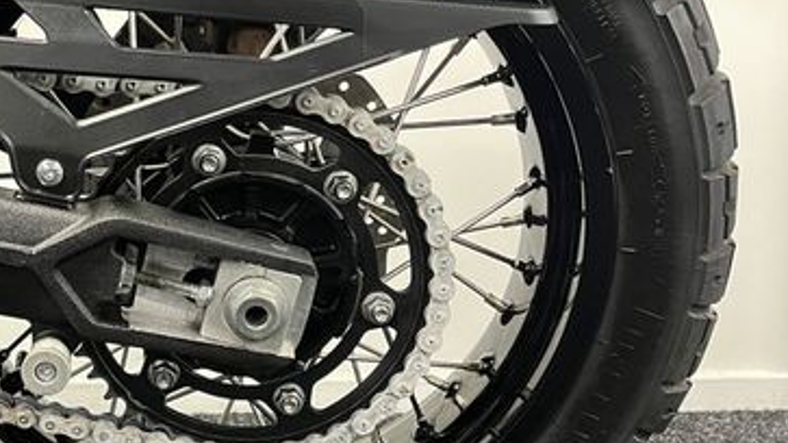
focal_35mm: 50
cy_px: 219
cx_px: 182
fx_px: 1045
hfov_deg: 40.0
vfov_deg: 23.9
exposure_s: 1/33
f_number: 1.6
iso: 400
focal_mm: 5.1
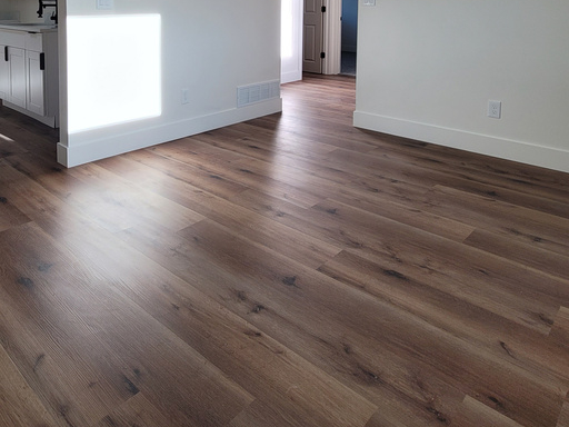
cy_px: 37
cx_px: 204
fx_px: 427
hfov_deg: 66.0
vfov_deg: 47.3
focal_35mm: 26
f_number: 2.2
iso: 64
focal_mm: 2.2
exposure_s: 1/178
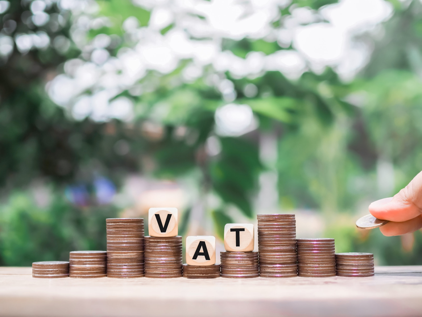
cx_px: 211
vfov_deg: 29.1
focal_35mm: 50
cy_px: 158
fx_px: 610
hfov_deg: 38.2
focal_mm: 25
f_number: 2
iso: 400
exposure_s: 1/3200
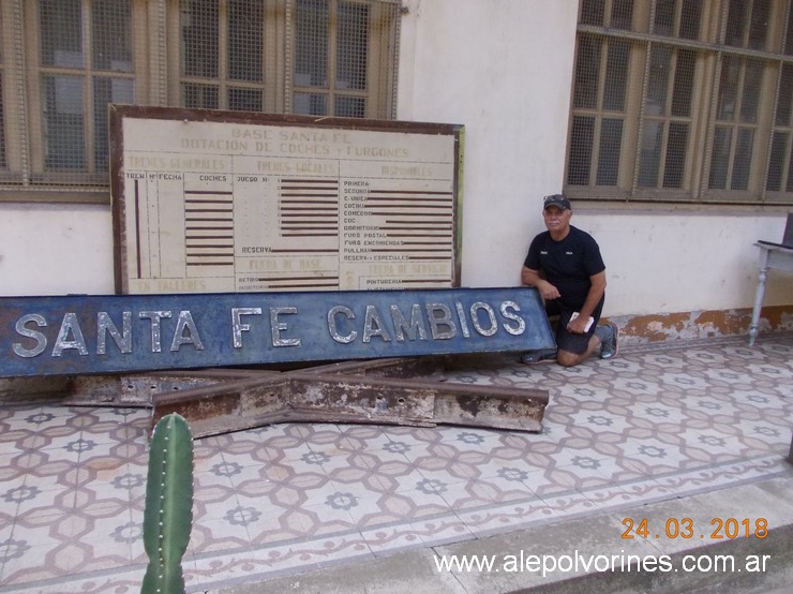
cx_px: 400
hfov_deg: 61.7
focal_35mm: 29
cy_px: 294
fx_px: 664
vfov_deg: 48.2
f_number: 2.7
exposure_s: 1/250
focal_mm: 4
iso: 180
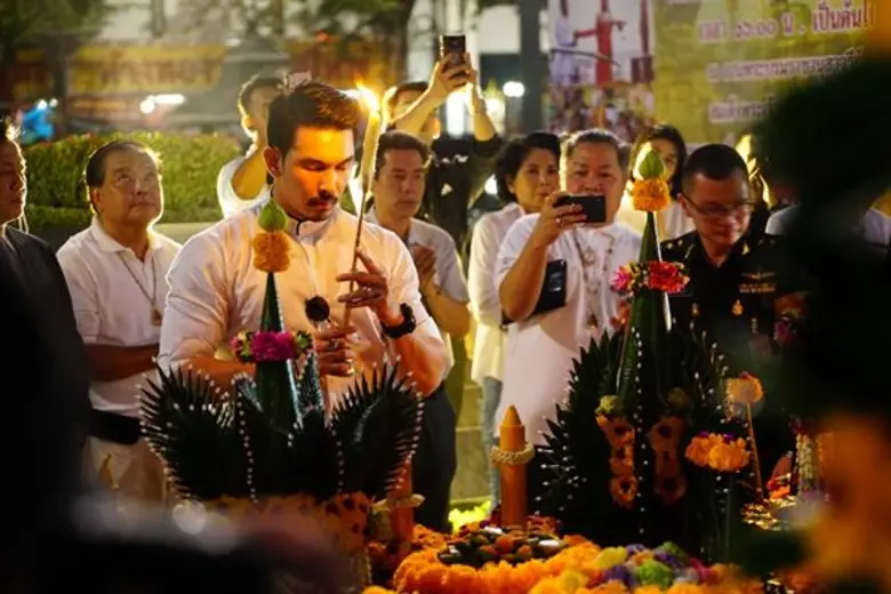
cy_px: 297
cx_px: 446
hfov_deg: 24.5
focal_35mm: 83
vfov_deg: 16.5
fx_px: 2054
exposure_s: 1/30
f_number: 4
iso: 4000
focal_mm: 83
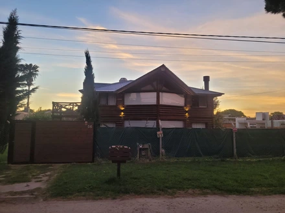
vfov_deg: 53.1
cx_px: 142
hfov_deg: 67.3
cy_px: 106
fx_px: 214
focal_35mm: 26
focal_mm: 5.4
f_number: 1.8
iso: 40
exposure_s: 1/100
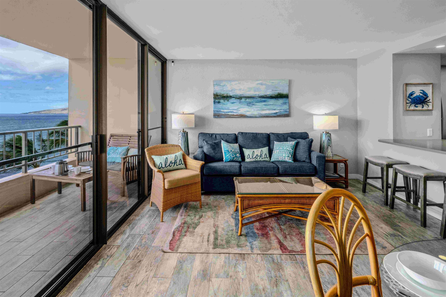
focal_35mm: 16
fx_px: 198
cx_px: 223
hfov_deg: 96.7
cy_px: 148
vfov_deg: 73.7
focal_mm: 16
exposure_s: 1/13
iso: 500
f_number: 11
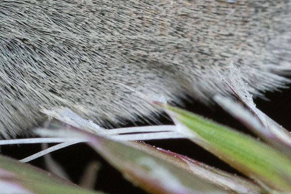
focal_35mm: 514
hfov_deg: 4.0
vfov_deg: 2.7
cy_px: -71
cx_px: -16
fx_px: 4153
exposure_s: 1/30
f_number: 16
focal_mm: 105
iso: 1000
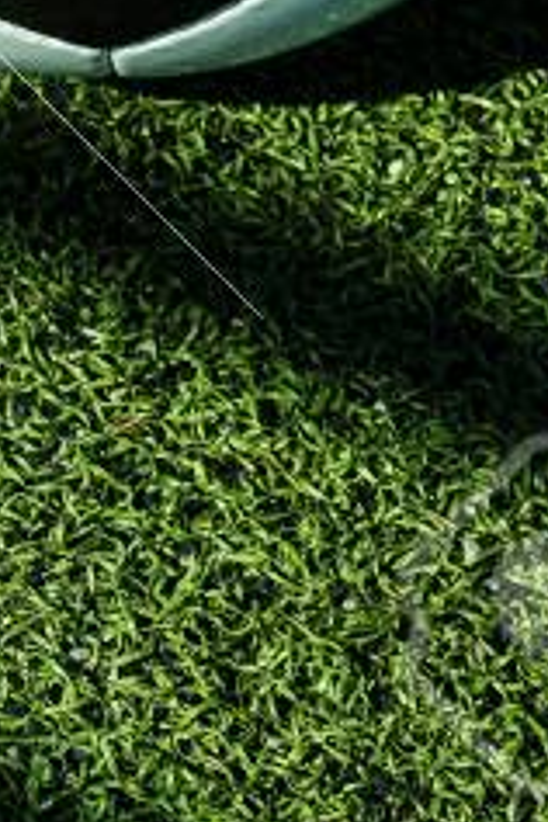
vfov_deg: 4.7
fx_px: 10000
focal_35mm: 438
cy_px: -49
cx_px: 432
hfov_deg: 3.1
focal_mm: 80
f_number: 9
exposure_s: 1/400
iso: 200
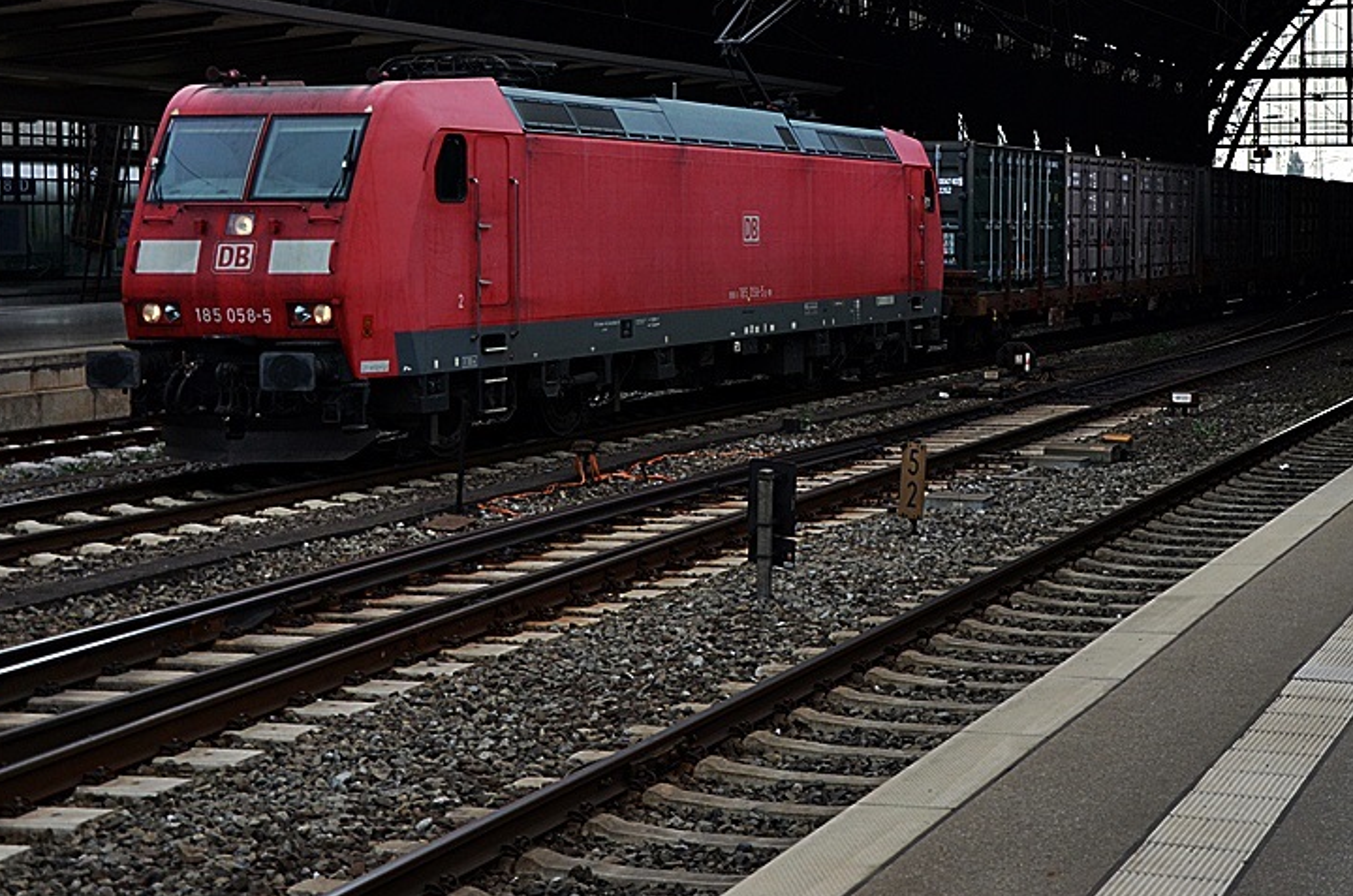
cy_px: 286
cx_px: 936
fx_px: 2401
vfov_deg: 21.1
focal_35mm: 64
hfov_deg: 31.2
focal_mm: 30
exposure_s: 1/1250
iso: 400
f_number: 4.5
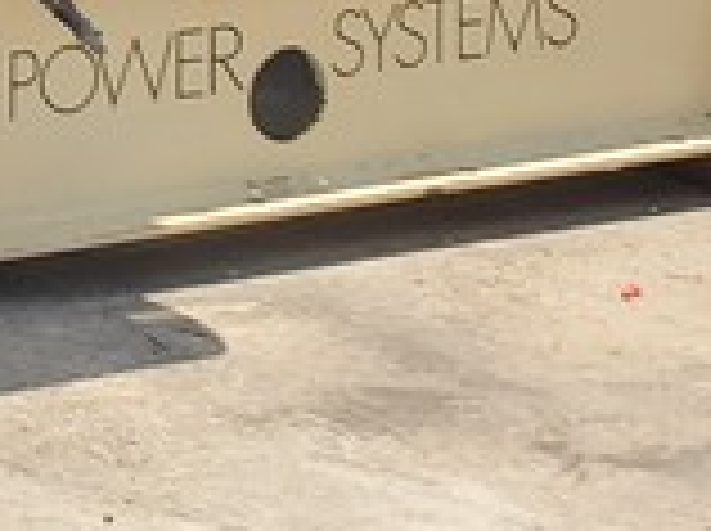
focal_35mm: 169
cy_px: -724
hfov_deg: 10.0
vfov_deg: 8.1
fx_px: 3466
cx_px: -1089
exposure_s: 1/1096
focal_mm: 4.3
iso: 50
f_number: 2.4
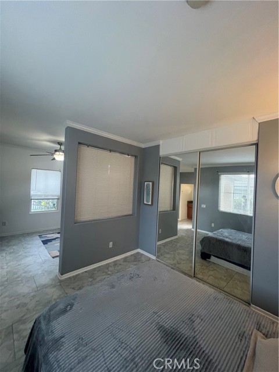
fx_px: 140
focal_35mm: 13
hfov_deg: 89.9
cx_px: 140
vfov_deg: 106.2
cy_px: 186
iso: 250
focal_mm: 1.57
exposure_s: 1/120
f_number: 1.8
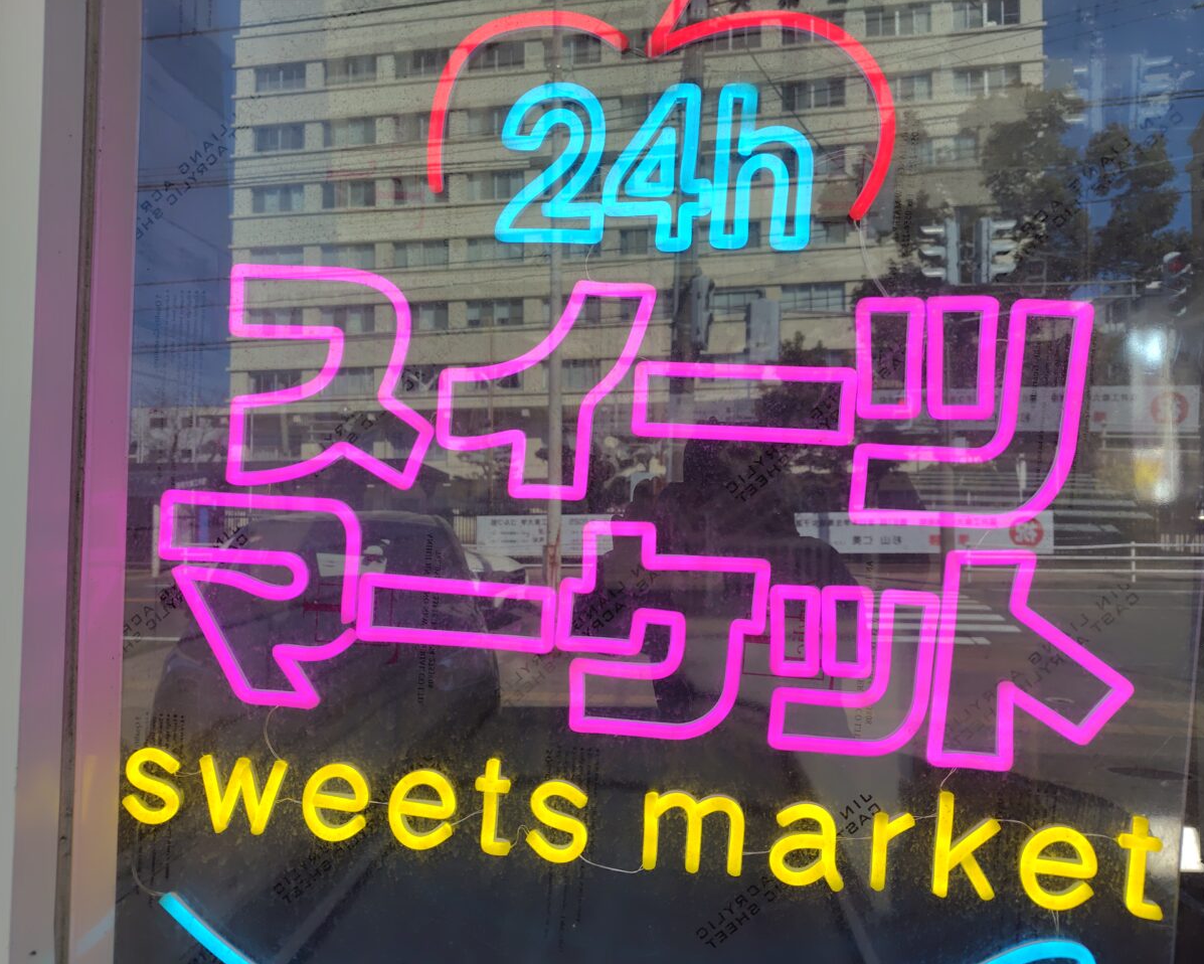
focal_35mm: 24
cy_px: 482
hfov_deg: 70.3
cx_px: 622
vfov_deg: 58.8
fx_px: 855
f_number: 1.9
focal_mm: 5.6
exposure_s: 1/886
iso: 50
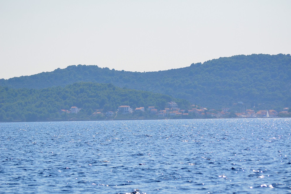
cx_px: 146
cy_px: 97
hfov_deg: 10.9
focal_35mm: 190
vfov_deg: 7.2
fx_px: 1531
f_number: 4.8
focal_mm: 125
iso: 400
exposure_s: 1/5000
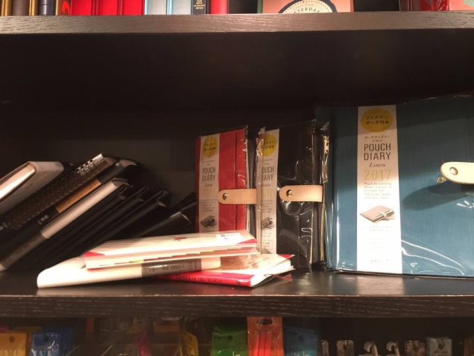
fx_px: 397
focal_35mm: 29
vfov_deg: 48.2
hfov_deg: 61.7
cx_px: 237
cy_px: 178
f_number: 2.2
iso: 200
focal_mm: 4.15
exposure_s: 1/25
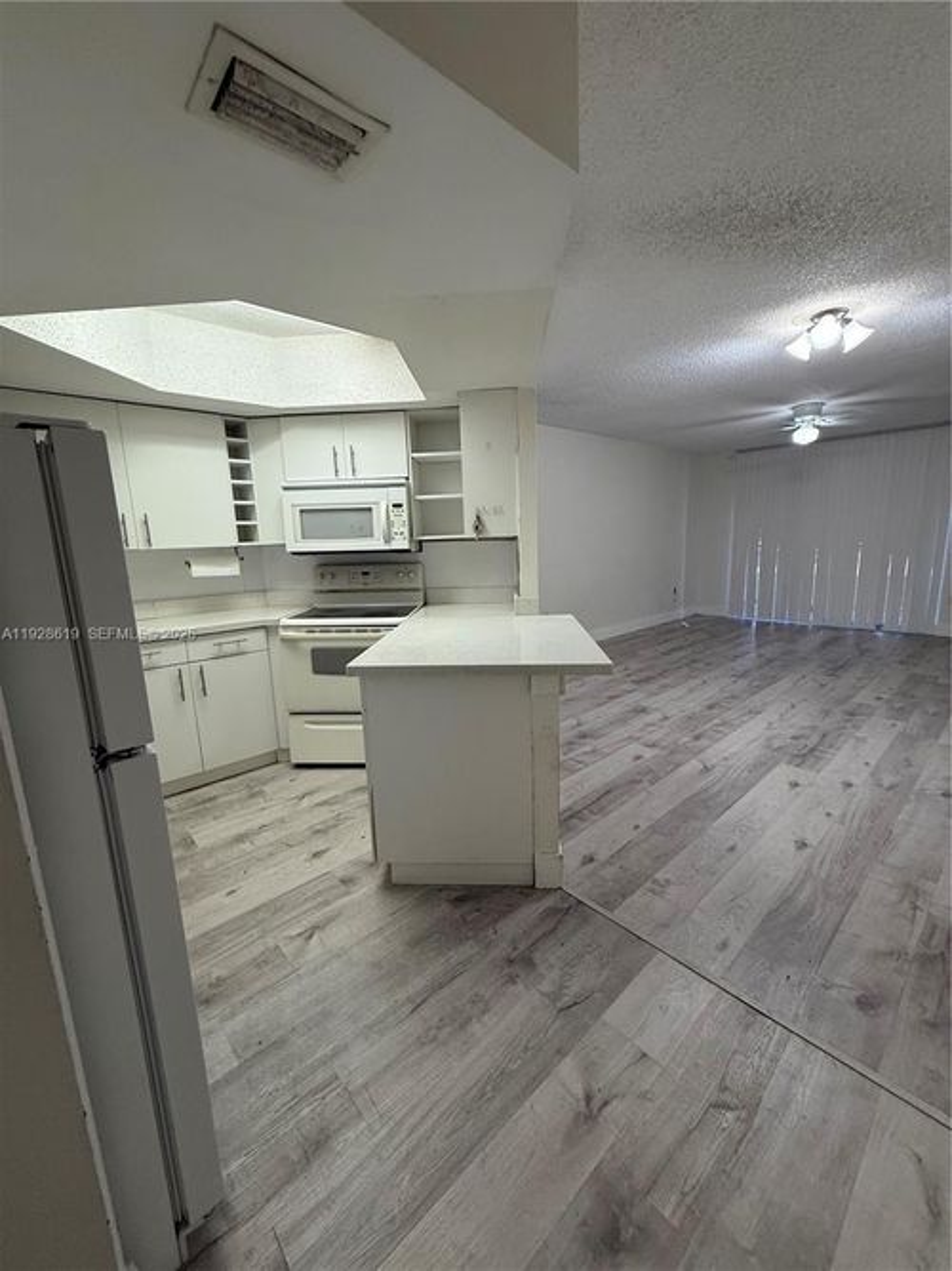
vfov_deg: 102.1
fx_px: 514
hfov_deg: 85.7
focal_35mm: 14
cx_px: 476
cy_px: 636
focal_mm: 2.22
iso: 320
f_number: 2.2
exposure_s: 1/120
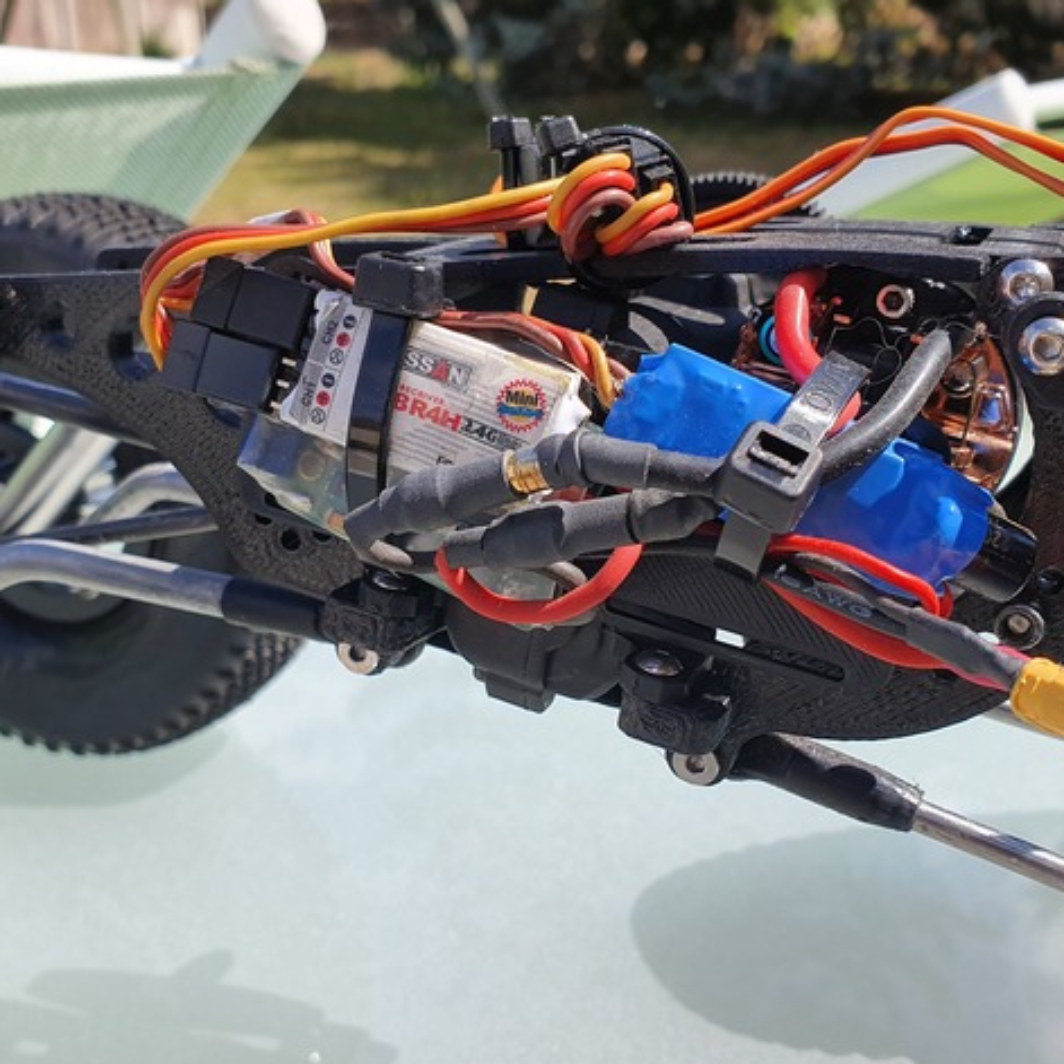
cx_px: 533
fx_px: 1356
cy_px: 578
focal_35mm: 39
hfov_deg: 42.8
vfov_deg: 42.8
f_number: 2.4
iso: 50
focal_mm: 4.32
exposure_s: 1/1176
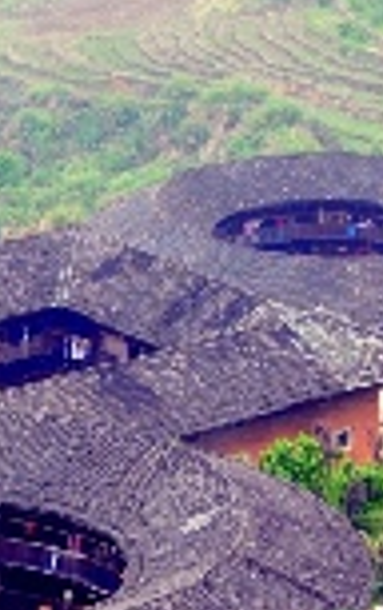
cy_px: 437
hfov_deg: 6.3
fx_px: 3464
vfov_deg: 10.1
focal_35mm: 208
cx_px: -40
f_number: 10
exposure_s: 1/15
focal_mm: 38
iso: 200
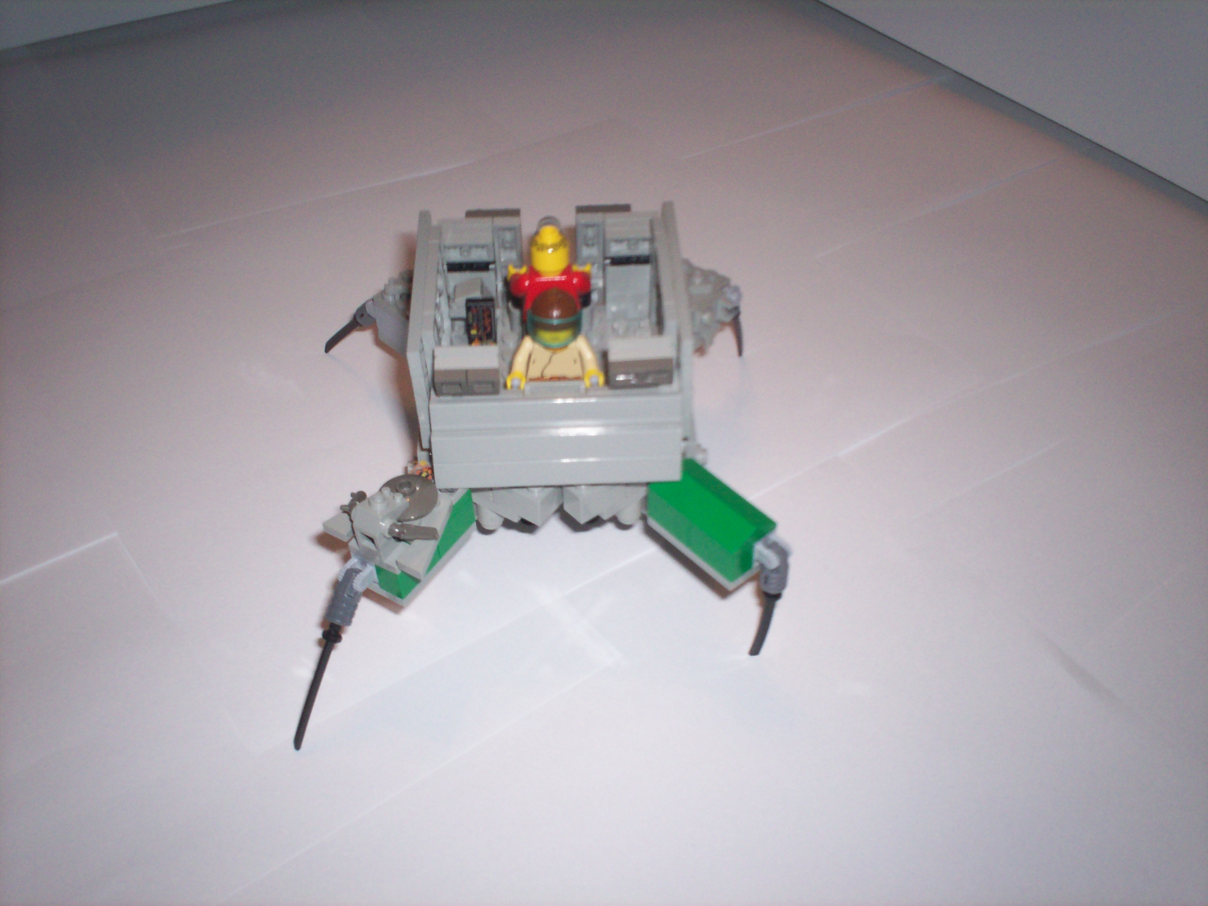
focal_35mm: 36
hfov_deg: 51.4
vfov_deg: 39.7
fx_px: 1256
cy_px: 453
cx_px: 604
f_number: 4.5
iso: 140
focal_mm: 6
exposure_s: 1/60
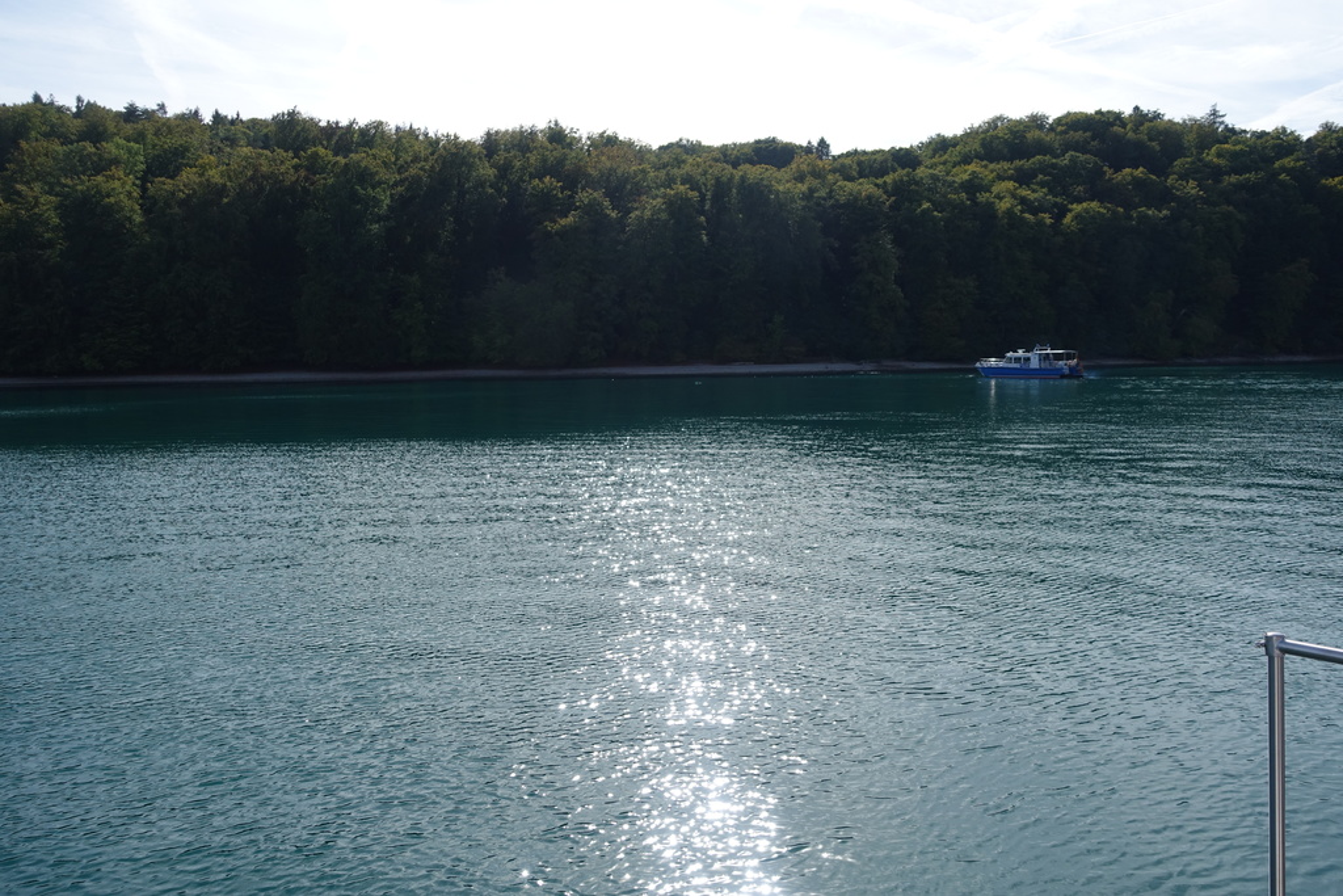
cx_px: 672
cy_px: 448
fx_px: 1082
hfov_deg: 63.7
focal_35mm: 29
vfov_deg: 45.0
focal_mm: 10.51
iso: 125
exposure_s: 1/160
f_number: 4
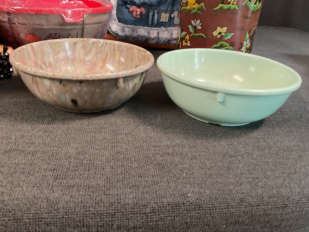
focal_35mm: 29
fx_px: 259
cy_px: 116
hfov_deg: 61.7
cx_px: 154
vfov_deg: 48.2
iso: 250
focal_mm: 3
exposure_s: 1/40
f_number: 1.8
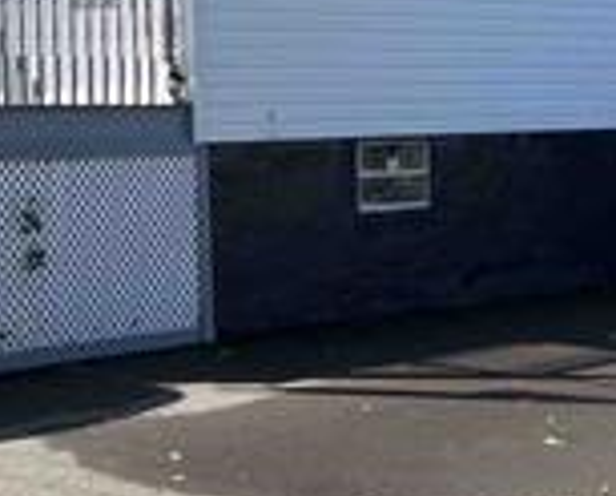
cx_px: 125
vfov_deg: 14.5
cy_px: 133
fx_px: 1936
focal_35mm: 106
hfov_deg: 17.9
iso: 50
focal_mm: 5.1
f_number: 1.6
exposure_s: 1/1441
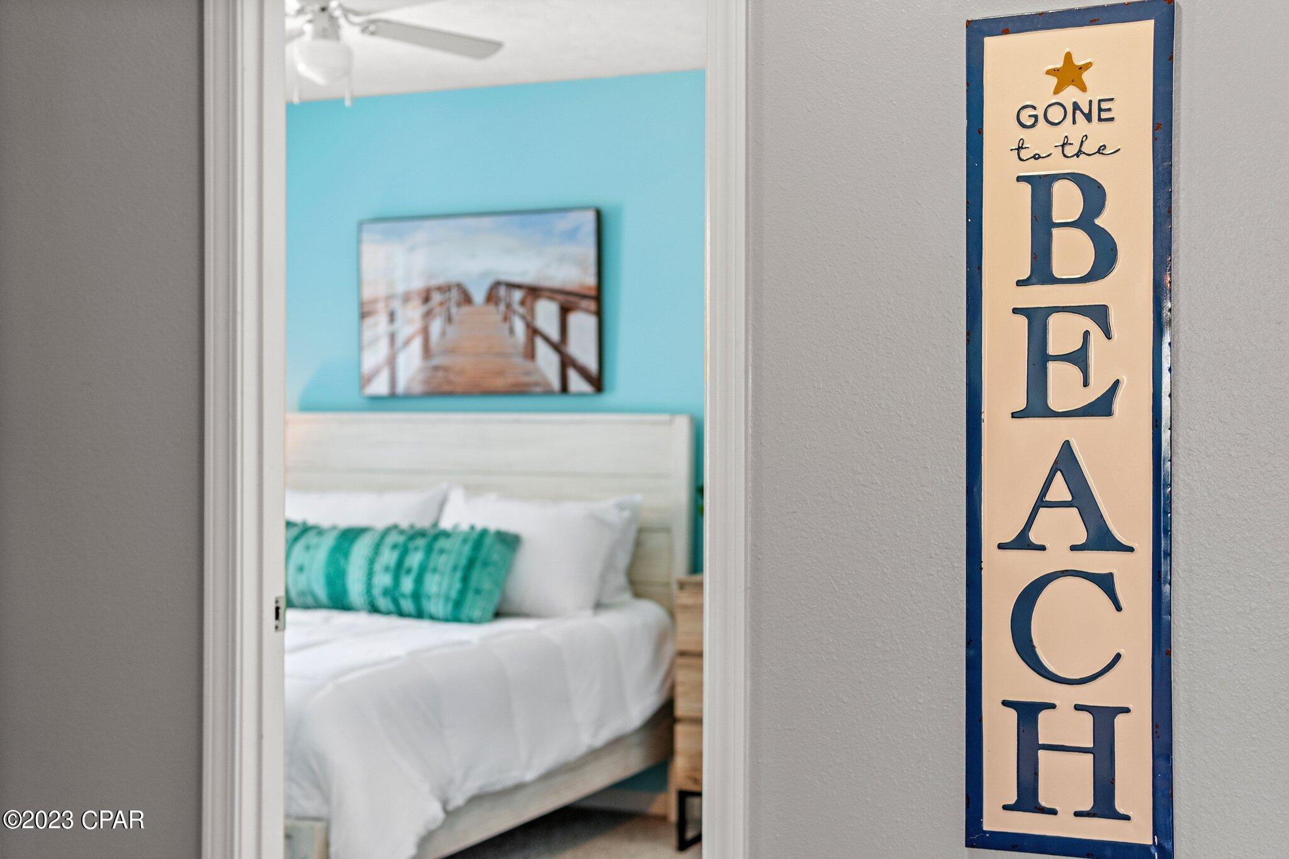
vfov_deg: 29.9
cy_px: 430
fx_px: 1611
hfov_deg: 43.6
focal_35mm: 45
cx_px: 644
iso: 800
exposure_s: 1/25
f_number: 2.2
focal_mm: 30
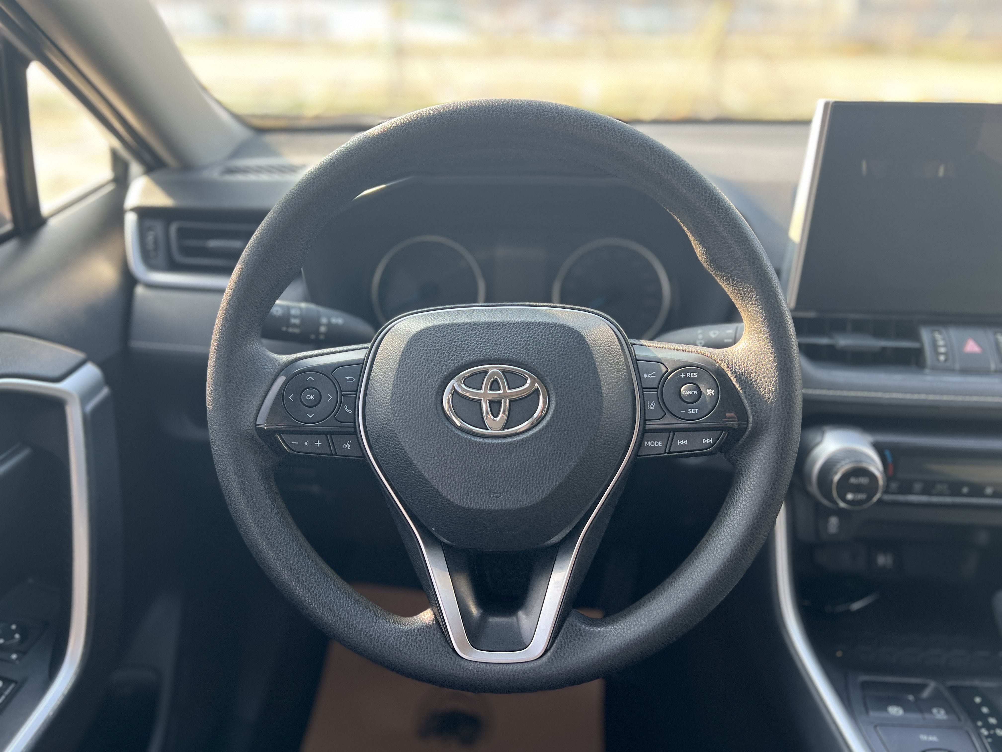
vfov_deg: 53.1
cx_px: 501
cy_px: 376
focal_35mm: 26
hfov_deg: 67.3
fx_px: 753
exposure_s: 1/147
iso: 64
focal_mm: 5.7
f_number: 1.5
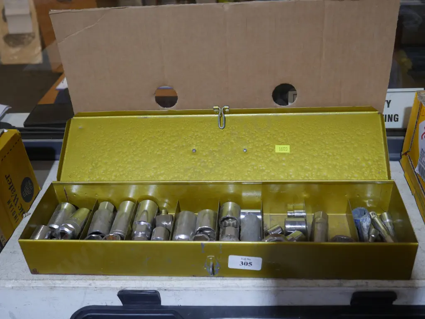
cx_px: 212
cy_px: 160
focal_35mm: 38
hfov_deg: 49.0
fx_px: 467
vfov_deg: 37.8
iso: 800
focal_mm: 19
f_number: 4.1
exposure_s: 1/60
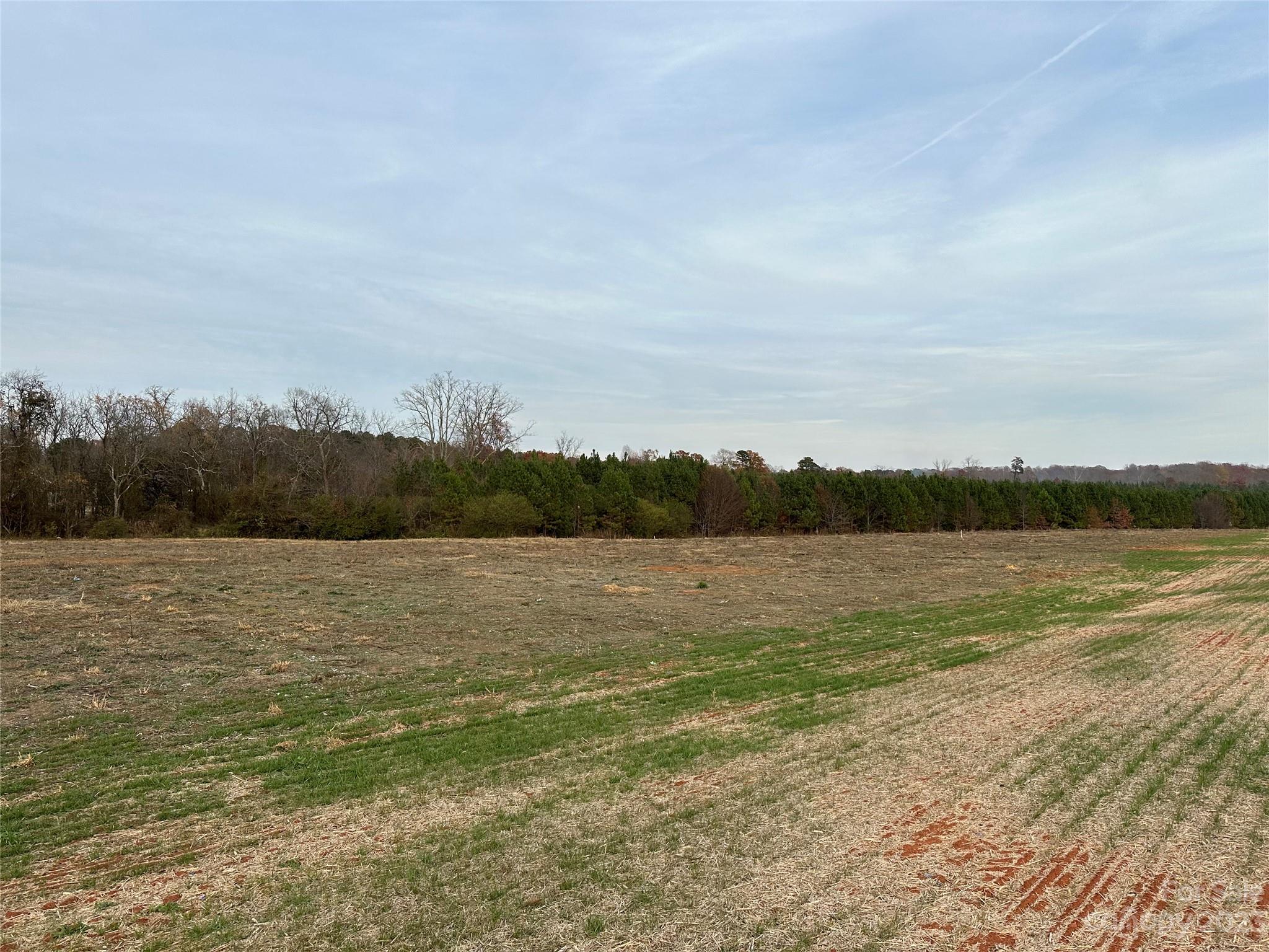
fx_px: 880
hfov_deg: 71.6
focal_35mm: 24
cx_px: 634
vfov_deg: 56.8
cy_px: 476
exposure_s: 1/1812
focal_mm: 6.86
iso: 80
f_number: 1.78
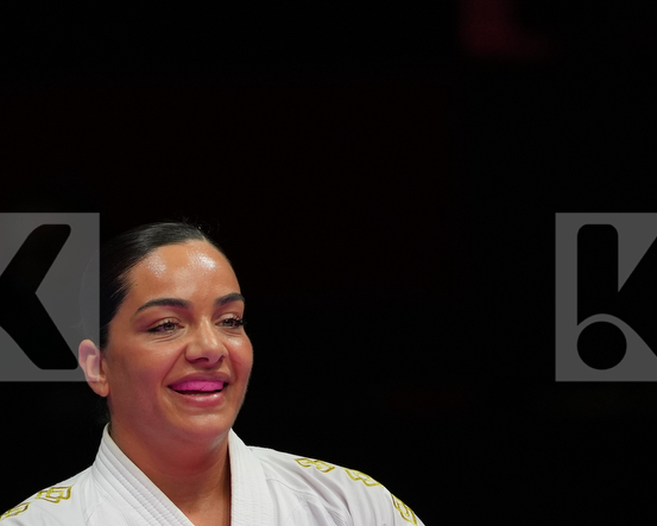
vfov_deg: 1.9
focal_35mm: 814
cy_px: 626
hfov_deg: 2.4
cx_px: 13
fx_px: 15836
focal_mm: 200
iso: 640
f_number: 2.8
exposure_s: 1/1000
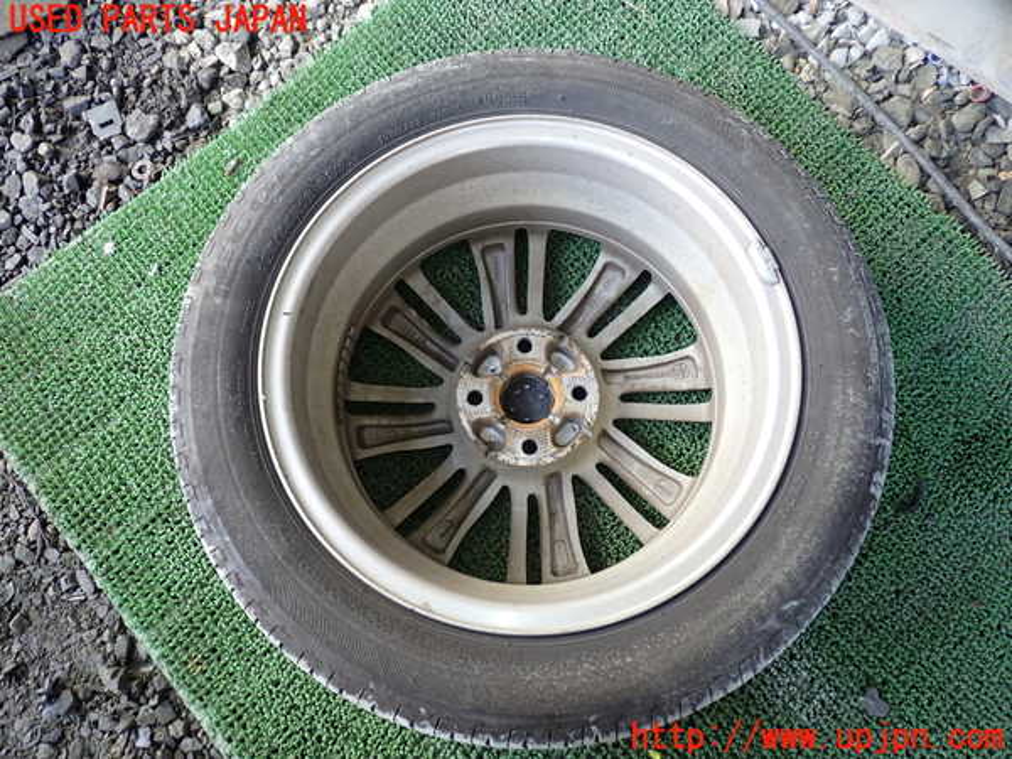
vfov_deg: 46.8
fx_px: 877
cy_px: 380
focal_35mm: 30
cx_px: 506
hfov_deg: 60.0
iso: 200
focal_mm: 5.4
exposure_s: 1/80
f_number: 2.3
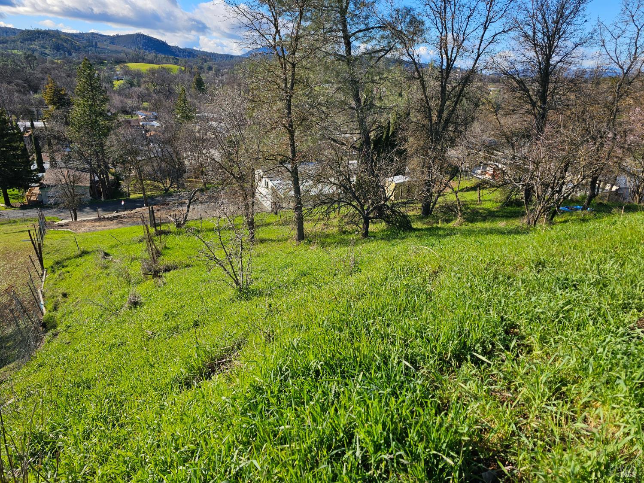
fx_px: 428
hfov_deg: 73.9
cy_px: 242
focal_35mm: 23
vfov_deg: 58.9
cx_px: 322
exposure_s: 1/588
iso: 10
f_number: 1.7
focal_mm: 6.3
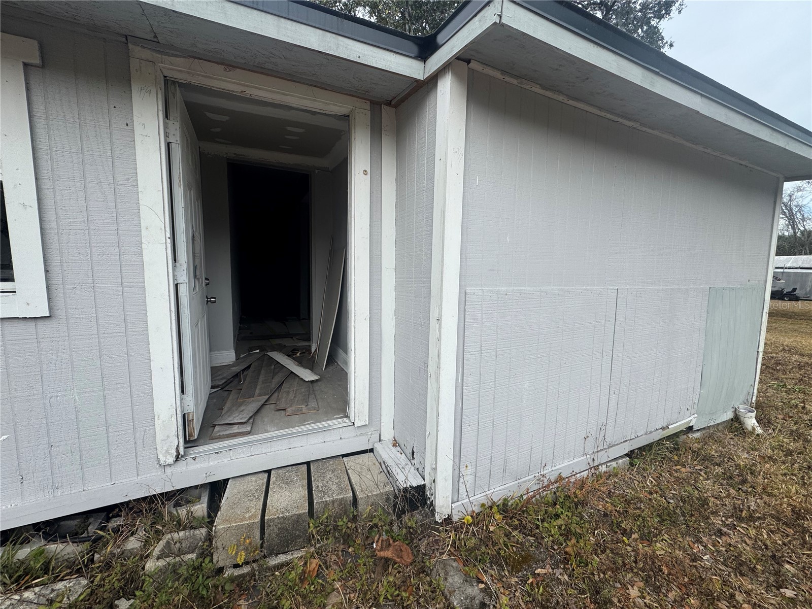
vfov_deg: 85.7
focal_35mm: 14
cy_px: 304
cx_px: 406
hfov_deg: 102.1
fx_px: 328
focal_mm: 2.22
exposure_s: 1/968
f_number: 2.2
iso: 50
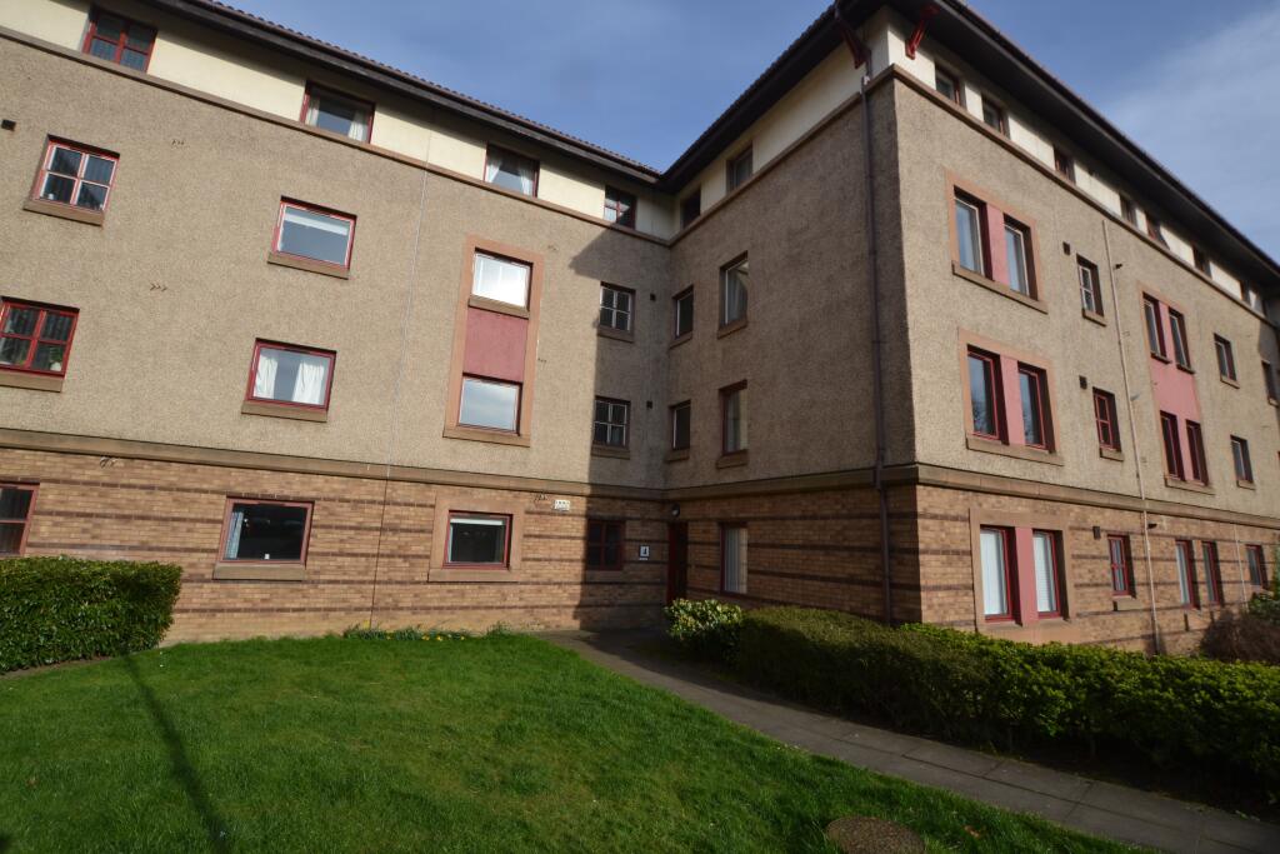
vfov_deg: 77.3
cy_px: 427
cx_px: 640
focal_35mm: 15
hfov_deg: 100.4
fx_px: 533
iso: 100
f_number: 8
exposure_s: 1/250
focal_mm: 10
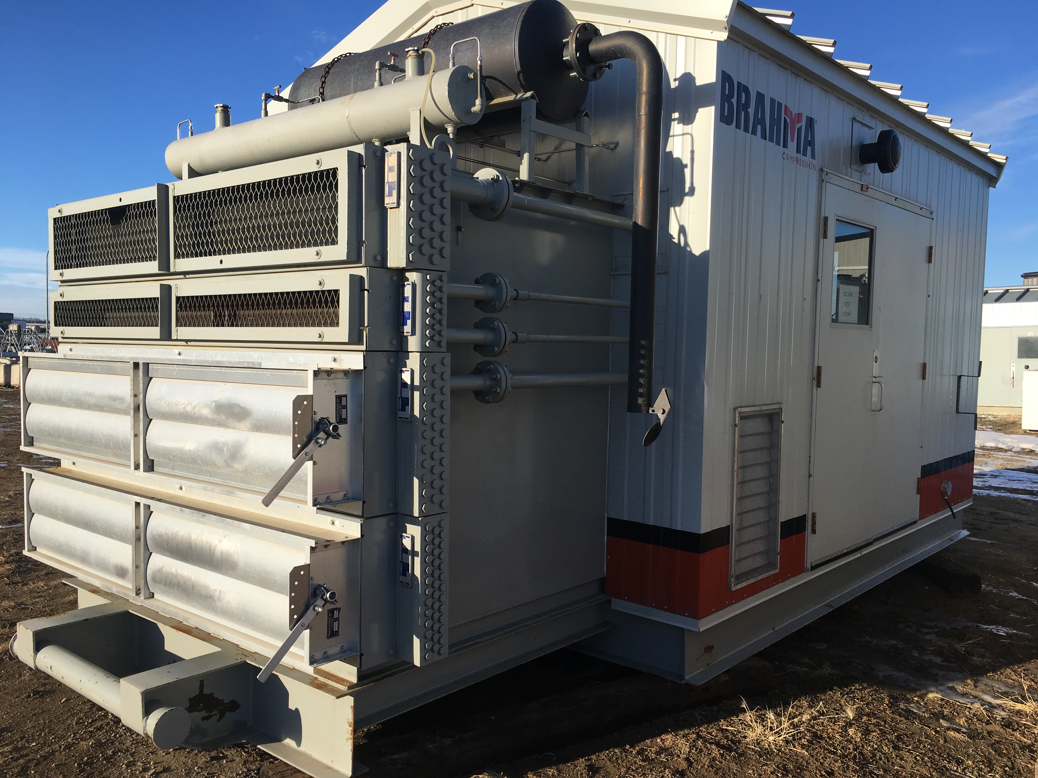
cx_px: 519
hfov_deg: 61.7
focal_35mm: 29
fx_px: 870
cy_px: 389
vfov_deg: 48.2
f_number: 2.2
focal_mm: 4.15
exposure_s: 1/1374
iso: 25
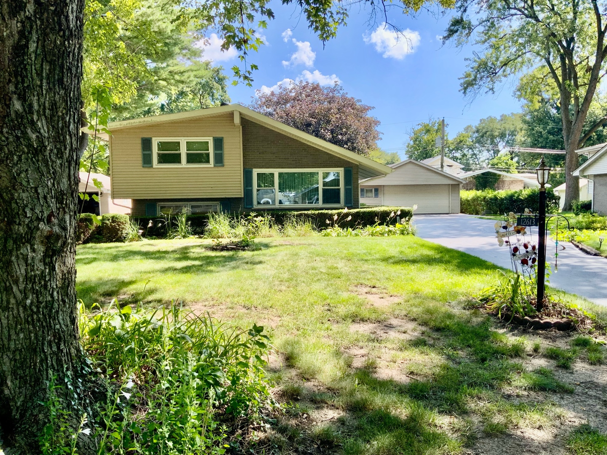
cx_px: 304
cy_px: 228
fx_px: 509
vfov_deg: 48.2
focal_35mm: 29
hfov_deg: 61.7
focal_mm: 3
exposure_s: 1/593
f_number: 1.8
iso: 16
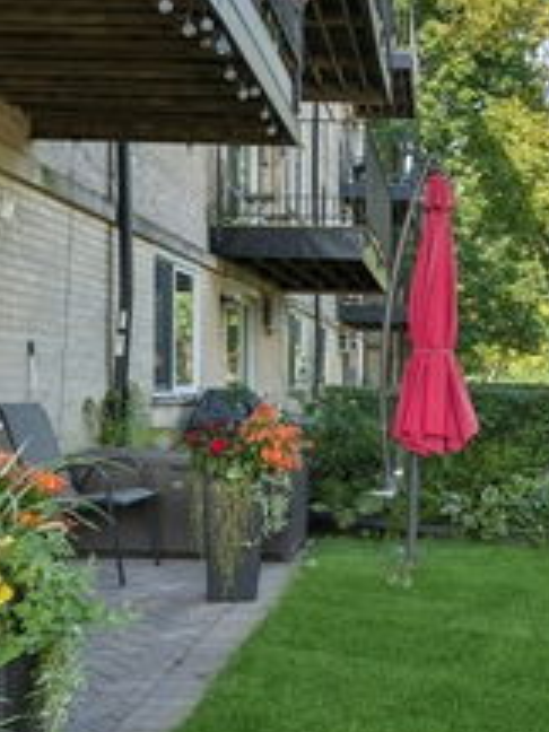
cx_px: 485
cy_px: 403
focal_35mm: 47
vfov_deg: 40.4
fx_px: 994
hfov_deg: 29.7
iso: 200
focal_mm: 22
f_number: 9.5
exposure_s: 1/60
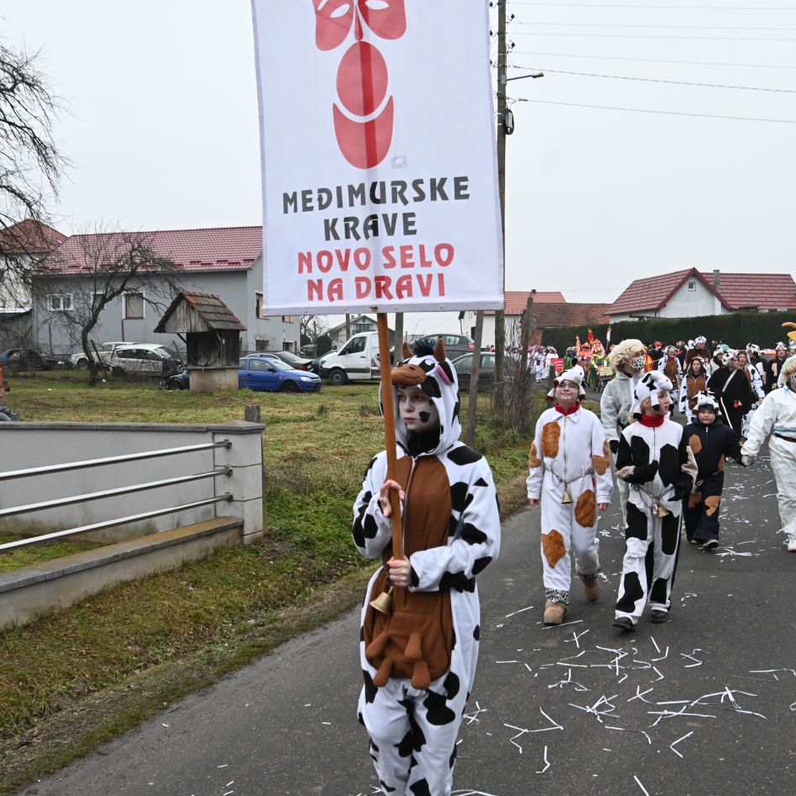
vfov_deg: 47.2
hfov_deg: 47.2
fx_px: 911
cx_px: 431
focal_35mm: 35
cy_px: 393
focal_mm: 18
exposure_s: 1/250
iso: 2000
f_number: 5.6
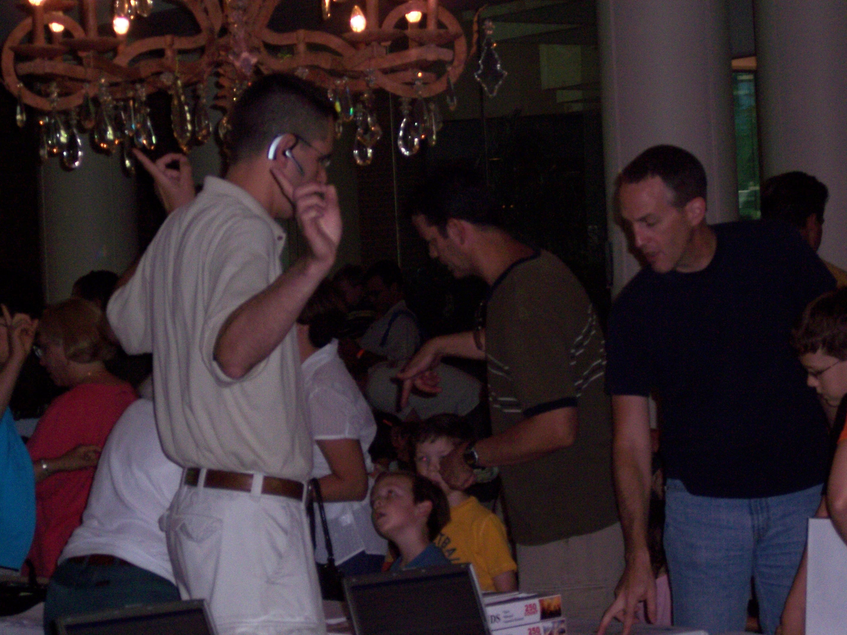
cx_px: 424
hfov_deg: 16.8
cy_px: 318
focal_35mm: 117
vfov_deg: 12.7
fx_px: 2863
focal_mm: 24
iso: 140
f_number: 4.8
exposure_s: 1/125
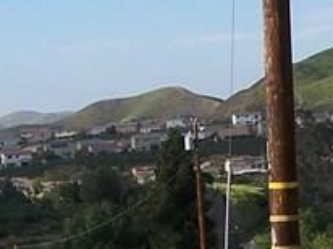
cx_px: 435
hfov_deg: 10.3
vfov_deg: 7.8
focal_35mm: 189
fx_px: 1816
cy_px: 231
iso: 80
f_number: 4
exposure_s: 1/640
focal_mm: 6.3
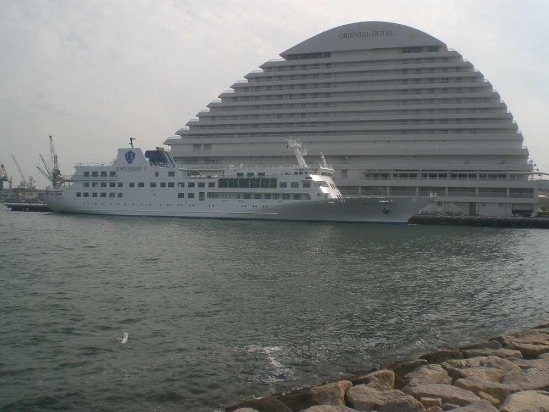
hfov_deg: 49.0
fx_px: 603
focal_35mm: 38
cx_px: 274
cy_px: 206
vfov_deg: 37.7
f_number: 4.4
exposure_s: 1/500
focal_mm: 6.3
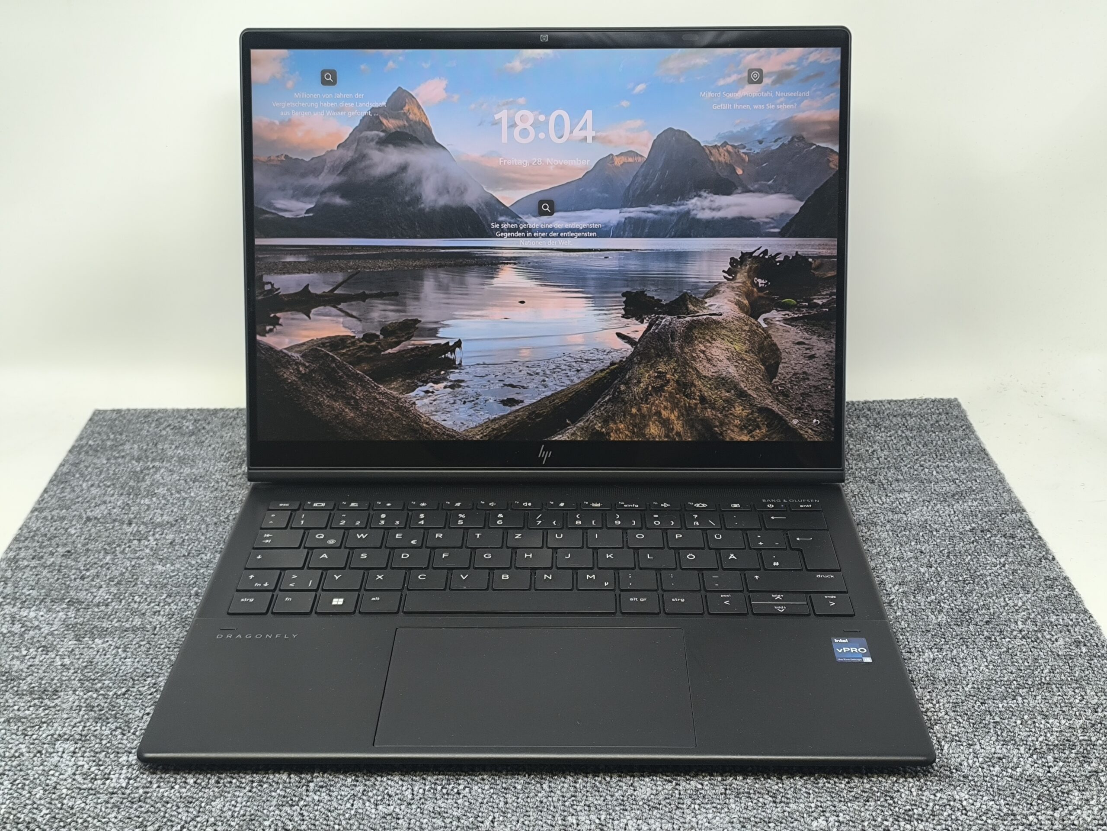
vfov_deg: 31.5
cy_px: 416
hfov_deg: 41.2
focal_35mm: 46
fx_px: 1471
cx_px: 554
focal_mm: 6.14
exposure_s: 1/100
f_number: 1.65
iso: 200
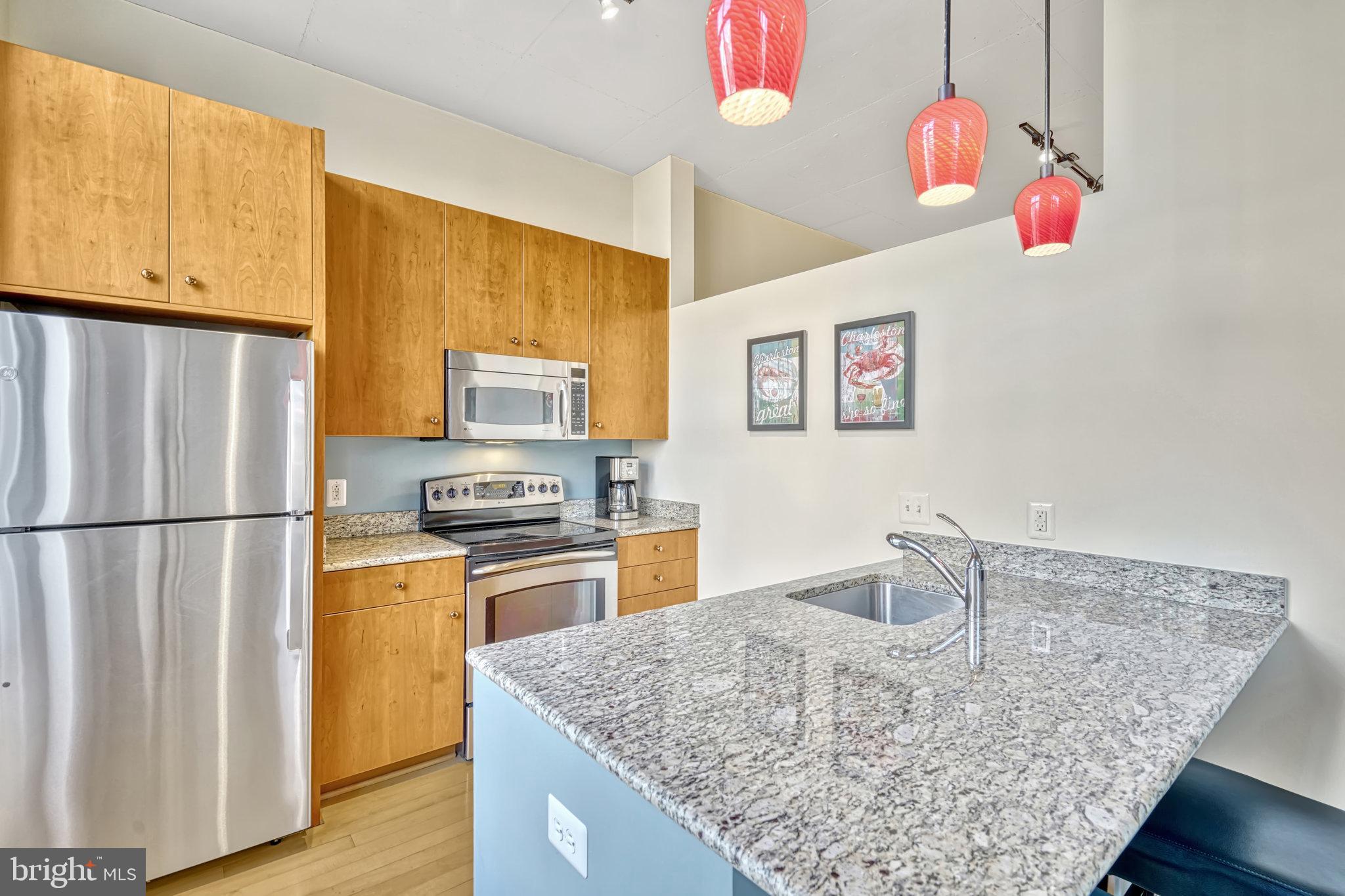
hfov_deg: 96.7
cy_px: 448
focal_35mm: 16
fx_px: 598
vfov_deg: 73.7
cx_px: 672
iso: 640
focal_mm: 16
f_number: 8
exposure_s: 1/40
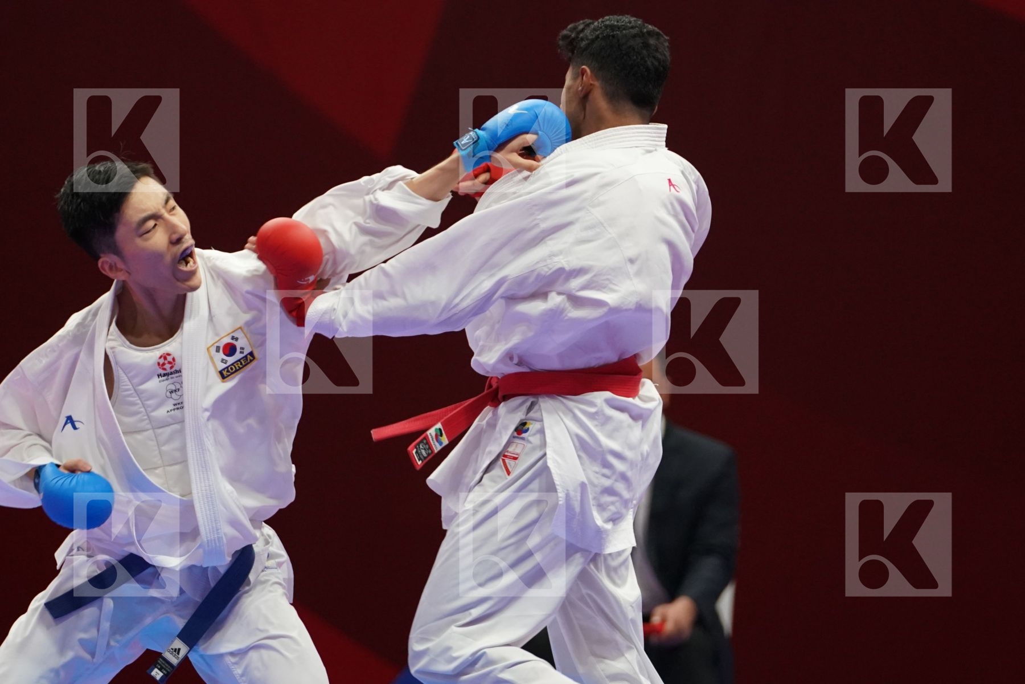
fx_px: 9680
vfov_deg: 4.0
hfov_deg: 6.1
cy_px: 342
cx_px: 512
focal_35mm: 340
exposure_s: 1/1000
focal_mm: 227
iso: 3200
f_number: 4
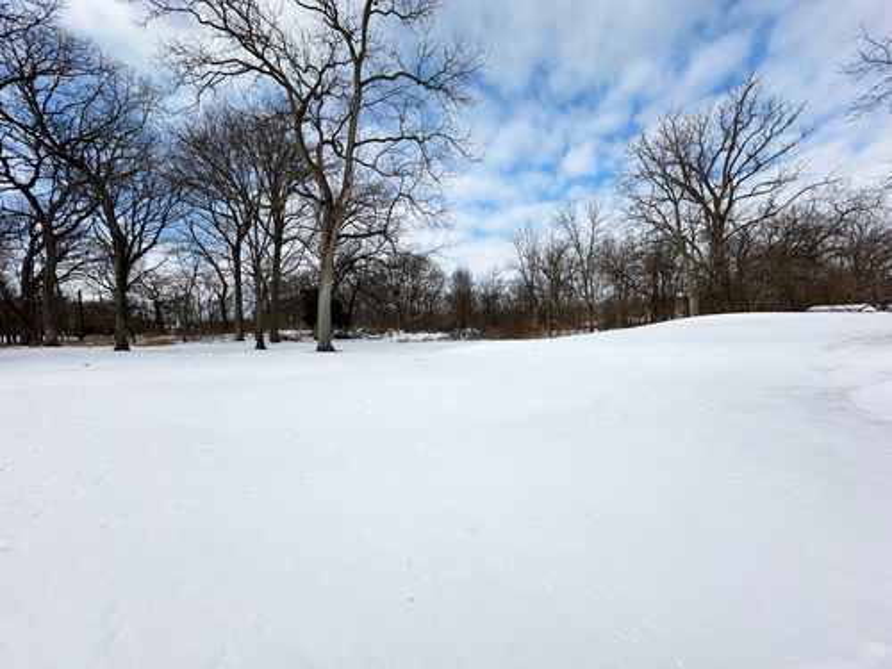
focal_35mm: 14
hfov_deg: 102.1
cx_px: 446
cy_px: 334
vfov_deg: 85.7
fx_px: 361
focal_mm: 2.22
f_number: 2.2
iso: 50
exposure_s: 1/2618
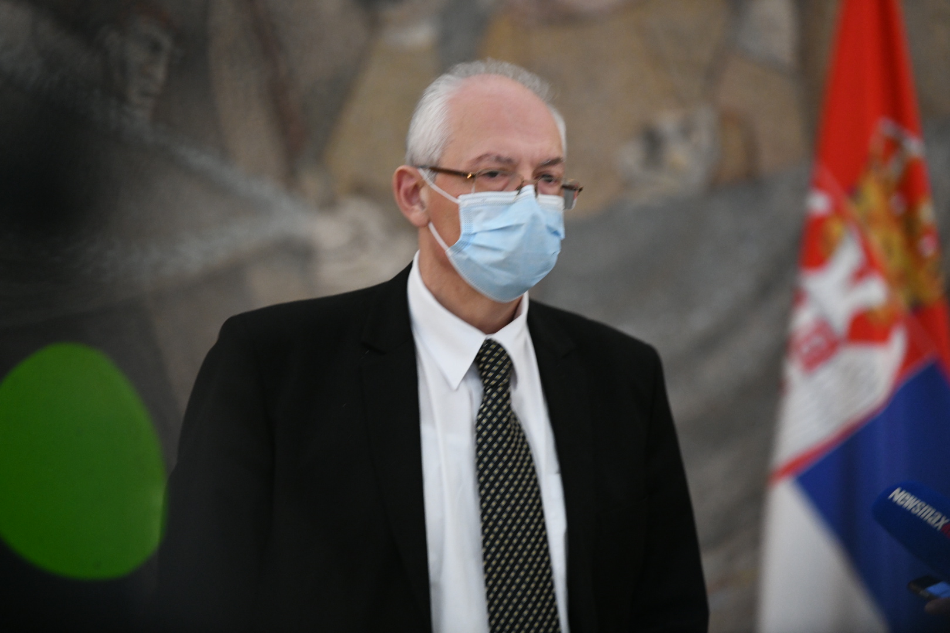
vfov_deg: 7.8
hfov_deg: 11.7
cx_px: 475
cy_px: 316
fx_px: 4618
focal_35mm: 175
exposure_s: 1/200
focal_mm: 175
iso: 4000
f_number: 3.2
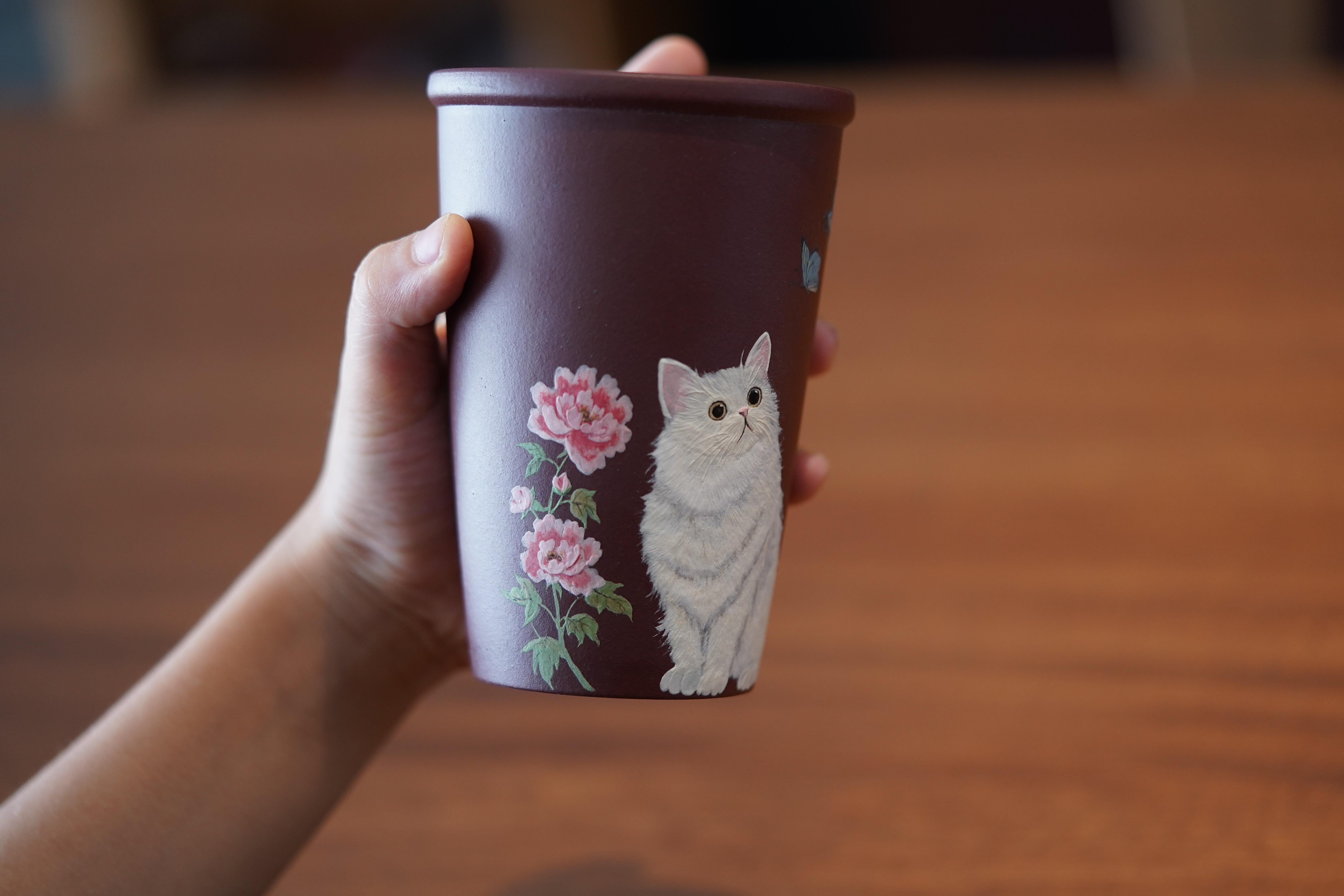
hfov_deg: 22.6
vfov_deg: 15.2
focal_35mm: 90
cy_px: 448
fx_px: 3360
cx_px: 672
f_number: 2.8
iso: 1000
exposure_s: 1/250
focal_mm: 90
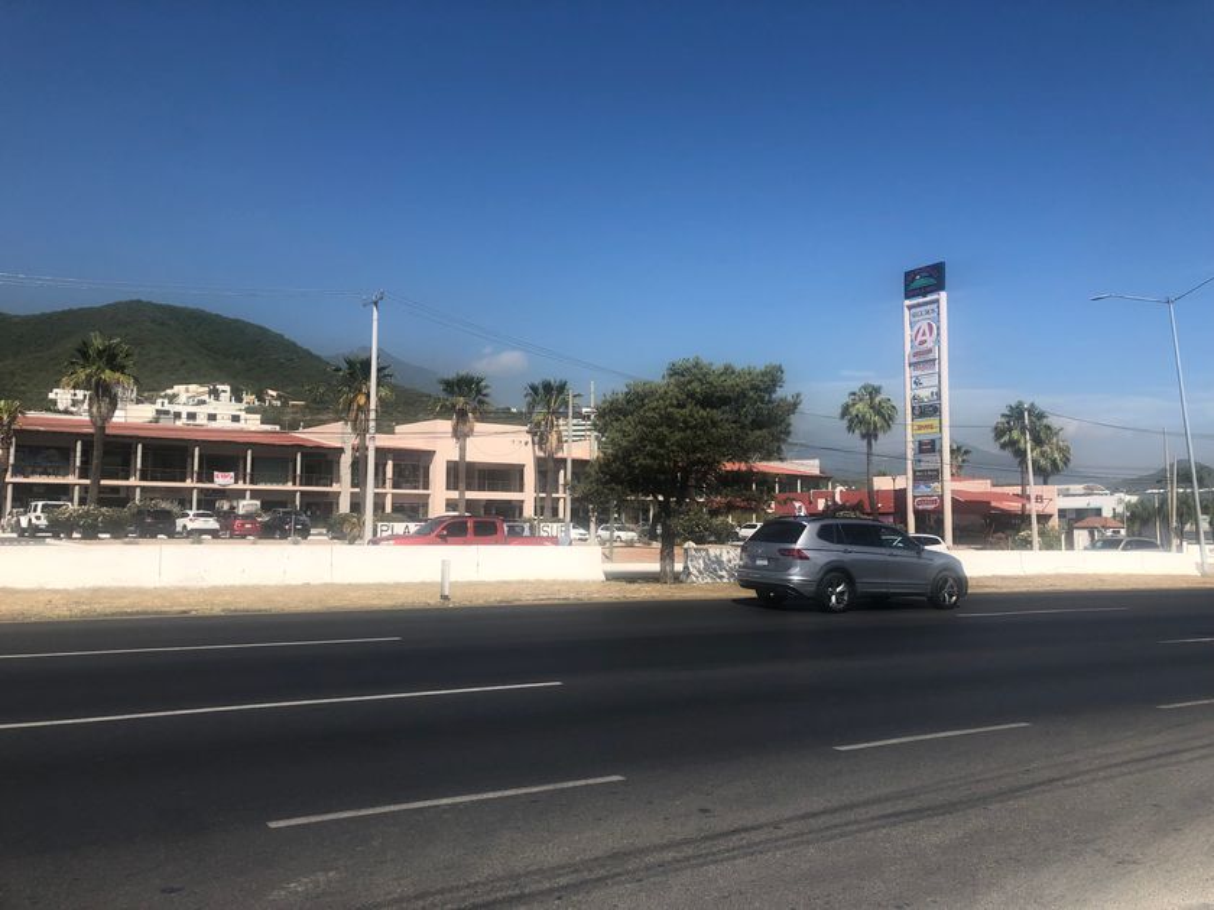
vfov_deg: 49.7
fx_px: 982
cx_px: 607
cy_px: 455
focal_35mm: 28
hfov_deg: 63.4
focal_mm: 4
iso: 25
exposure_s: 1/2404
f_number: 1.8
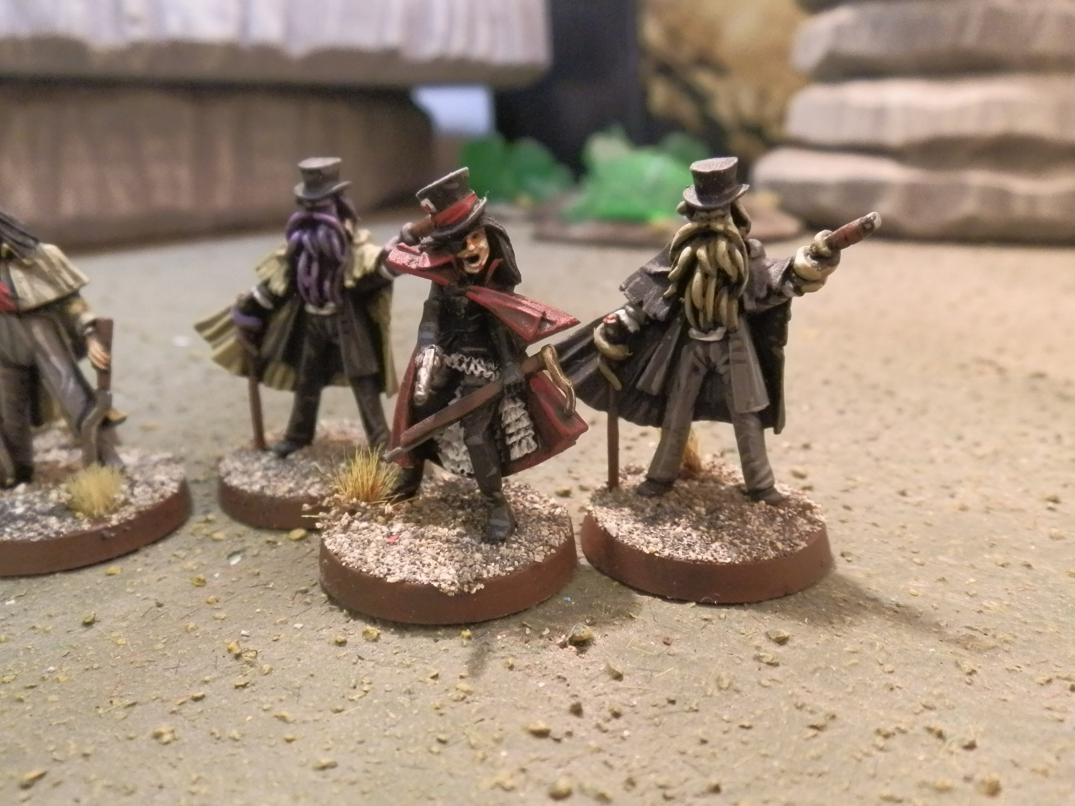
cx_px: 538
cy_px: 403
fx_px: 870
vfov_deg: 49.7
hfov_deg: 63.4
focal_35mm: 28
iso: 400
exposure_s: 1/40
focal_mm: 5
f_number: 3.1
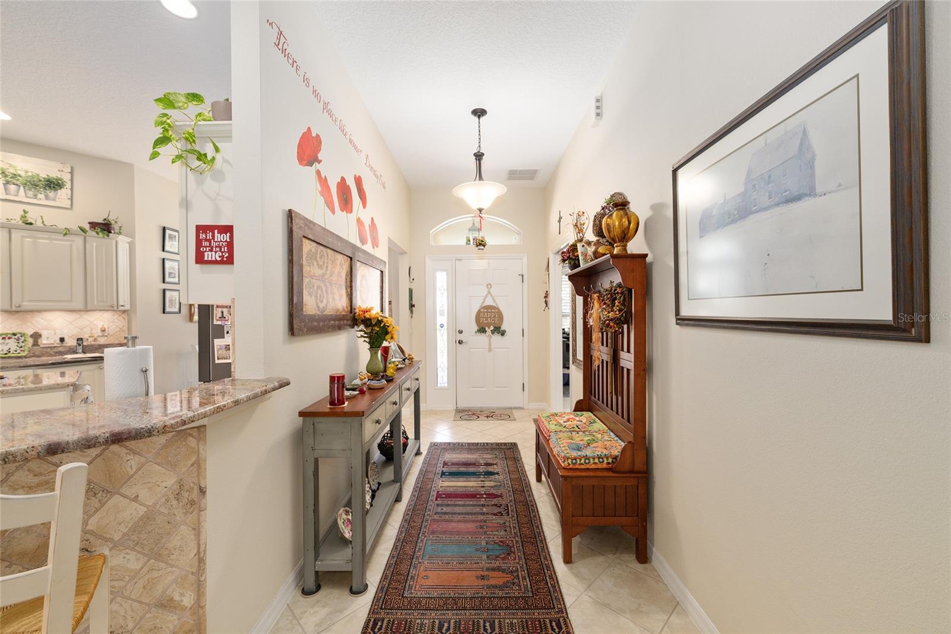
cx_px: 476
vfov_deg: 81.2
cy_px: 317
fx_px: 370
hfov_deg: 104.3
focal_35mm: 14
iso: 500
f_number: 7.1
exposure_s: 1/15
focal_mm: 14
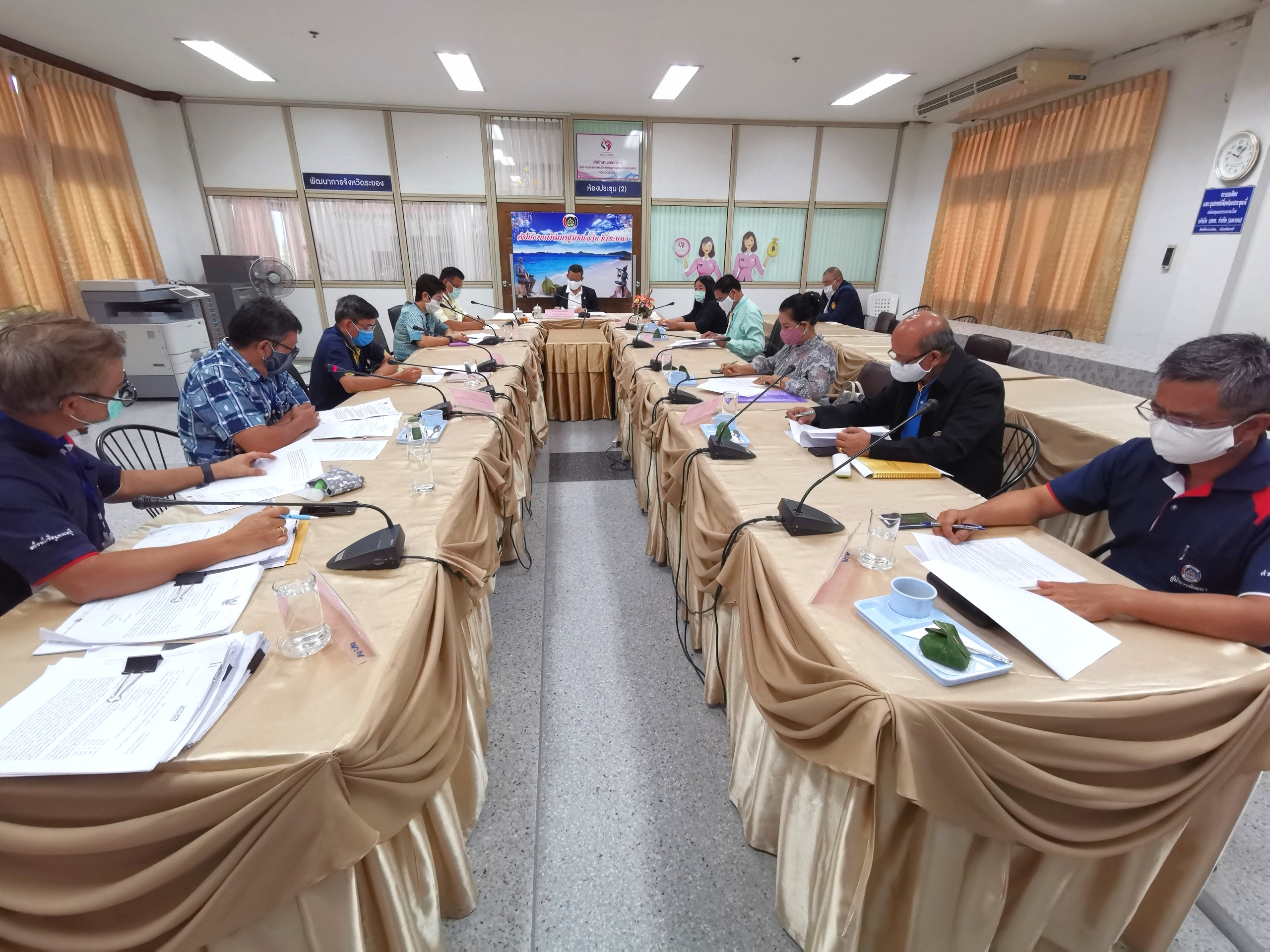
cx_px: 635
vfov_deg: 78.1
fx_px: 587
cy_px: 476
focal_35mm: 16
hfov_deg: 94.5
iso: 320
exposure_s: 1/100
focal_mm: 2.35
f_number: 2.2
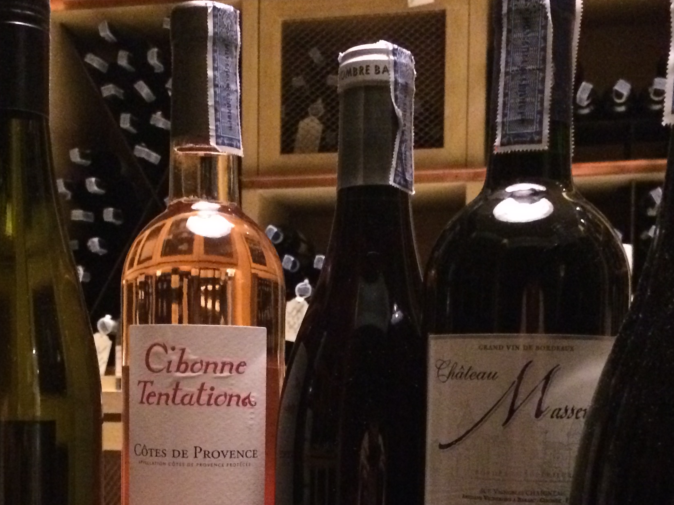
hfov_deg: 33.8
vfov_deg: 24.9
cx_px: 313
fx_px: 1110
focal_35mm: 57
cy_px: 454
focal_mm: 4.15
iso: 640
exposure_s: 1/17
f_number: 2.2
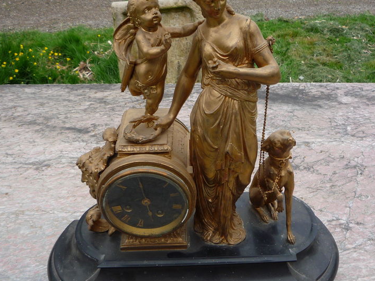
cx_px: 206
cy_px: 146
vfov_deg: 34.4
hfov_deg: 44.7
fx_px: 455
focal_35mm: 42
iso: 100
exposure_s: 1/125
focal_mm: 5.2
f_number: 4
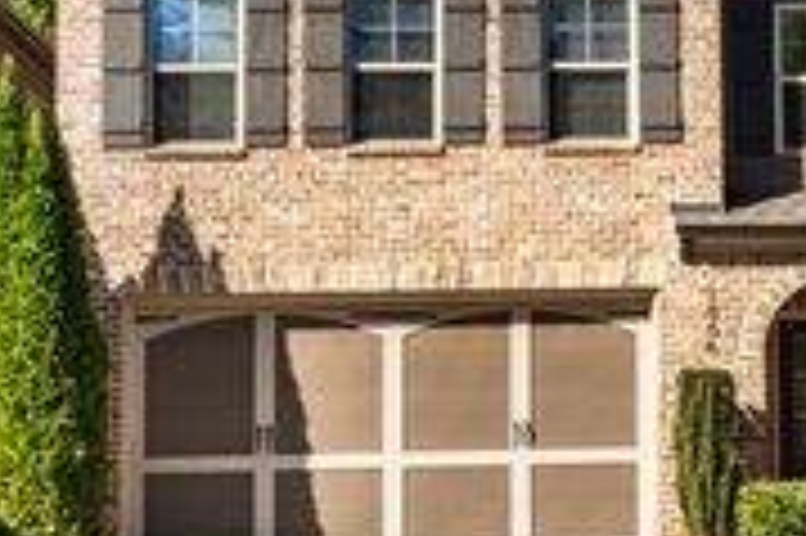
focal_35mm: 68
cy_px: 38
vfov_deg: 19.5
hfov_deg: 29.2
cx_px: 590
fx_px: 1527
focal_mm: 16.3
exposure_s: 1/500
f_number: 18
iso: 320
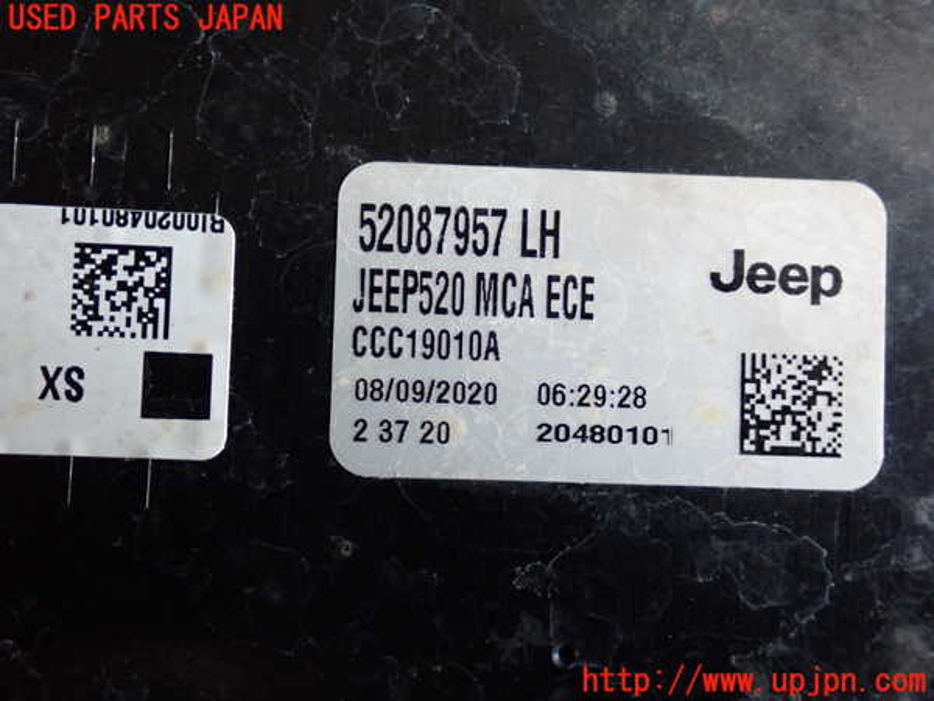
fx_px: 1187
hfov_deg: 42.9
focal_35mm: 44
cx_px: 467
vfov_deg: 32.9
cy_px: 350
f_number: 2.9
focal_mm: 7.84
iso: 640
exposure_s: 1/40
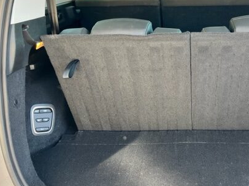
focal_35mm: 41
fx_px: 295
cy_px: 72
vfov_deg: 34.9
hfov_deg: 44.3
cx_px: 187
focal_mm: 5.7
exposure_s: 1/121
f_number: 1.5
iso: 100
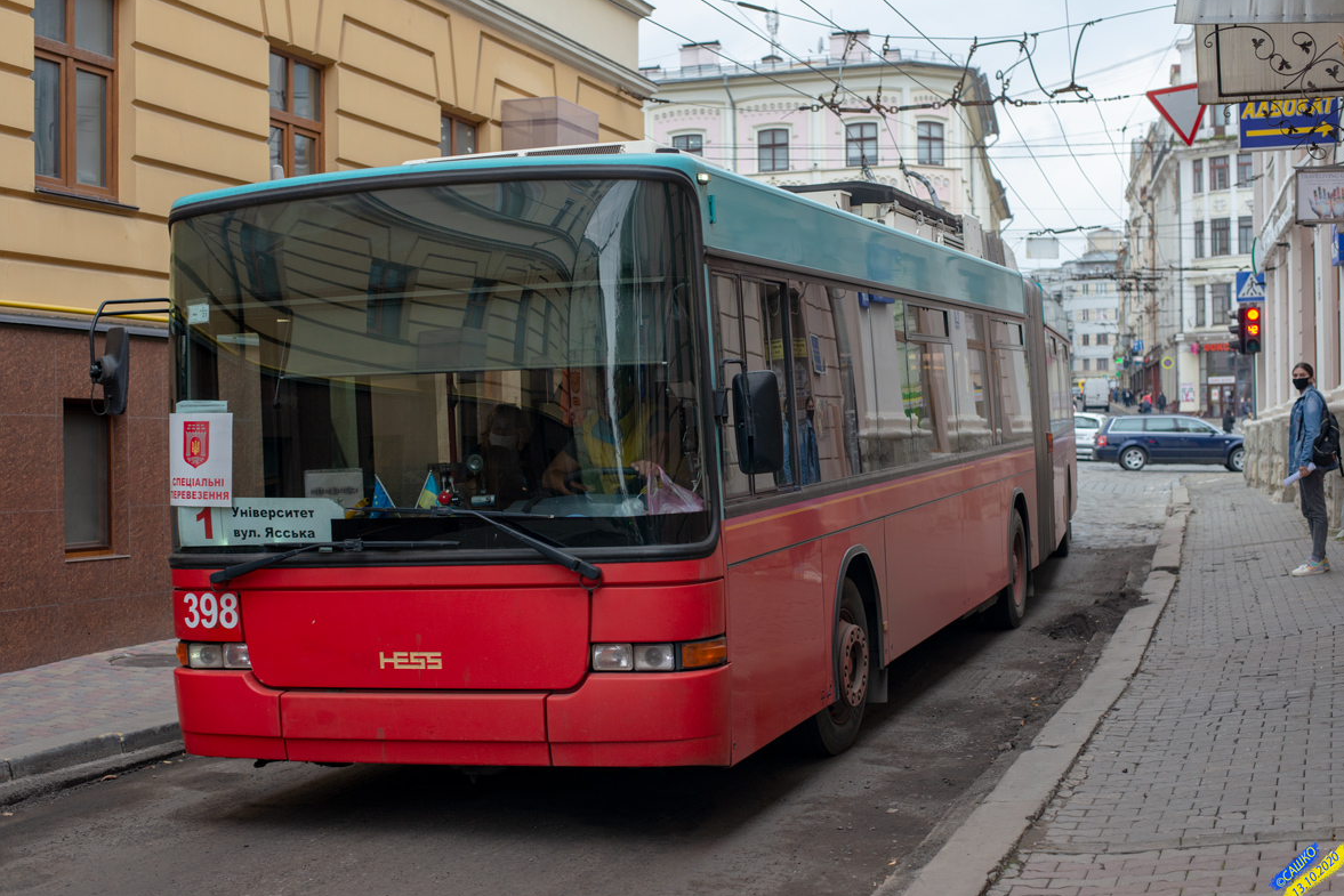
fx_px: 1904
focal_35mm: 51
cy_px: 453
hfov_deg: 38.9
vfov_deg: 26.5
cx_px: 684
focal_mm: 50
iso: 200
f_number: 3.5
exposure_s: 1/250
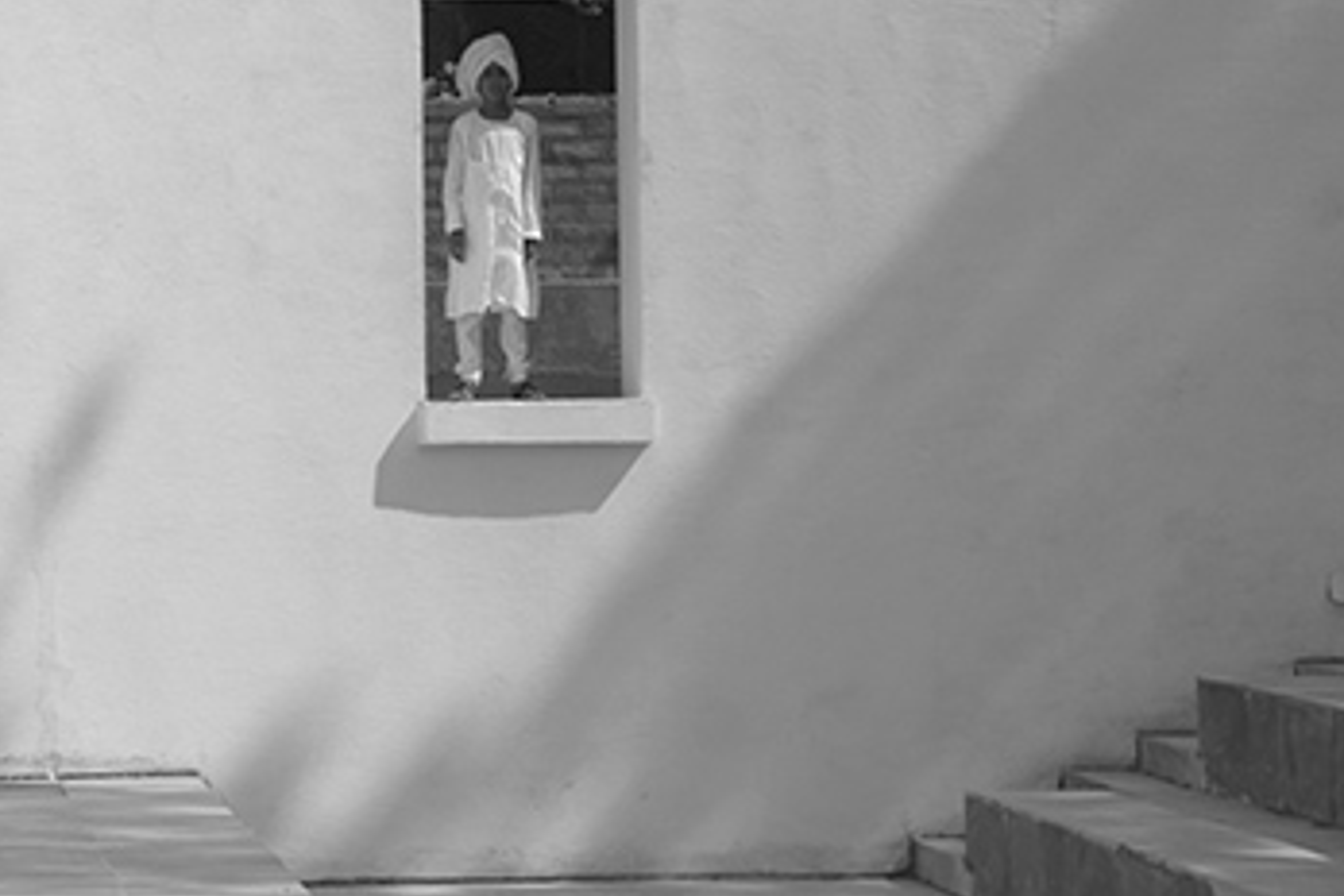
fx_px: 5152
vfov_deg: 9.9
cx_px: -799
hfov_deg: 13.8
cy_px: 444
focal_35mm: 138
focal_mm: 40
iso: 320
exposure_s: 1/1000
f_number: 7.1
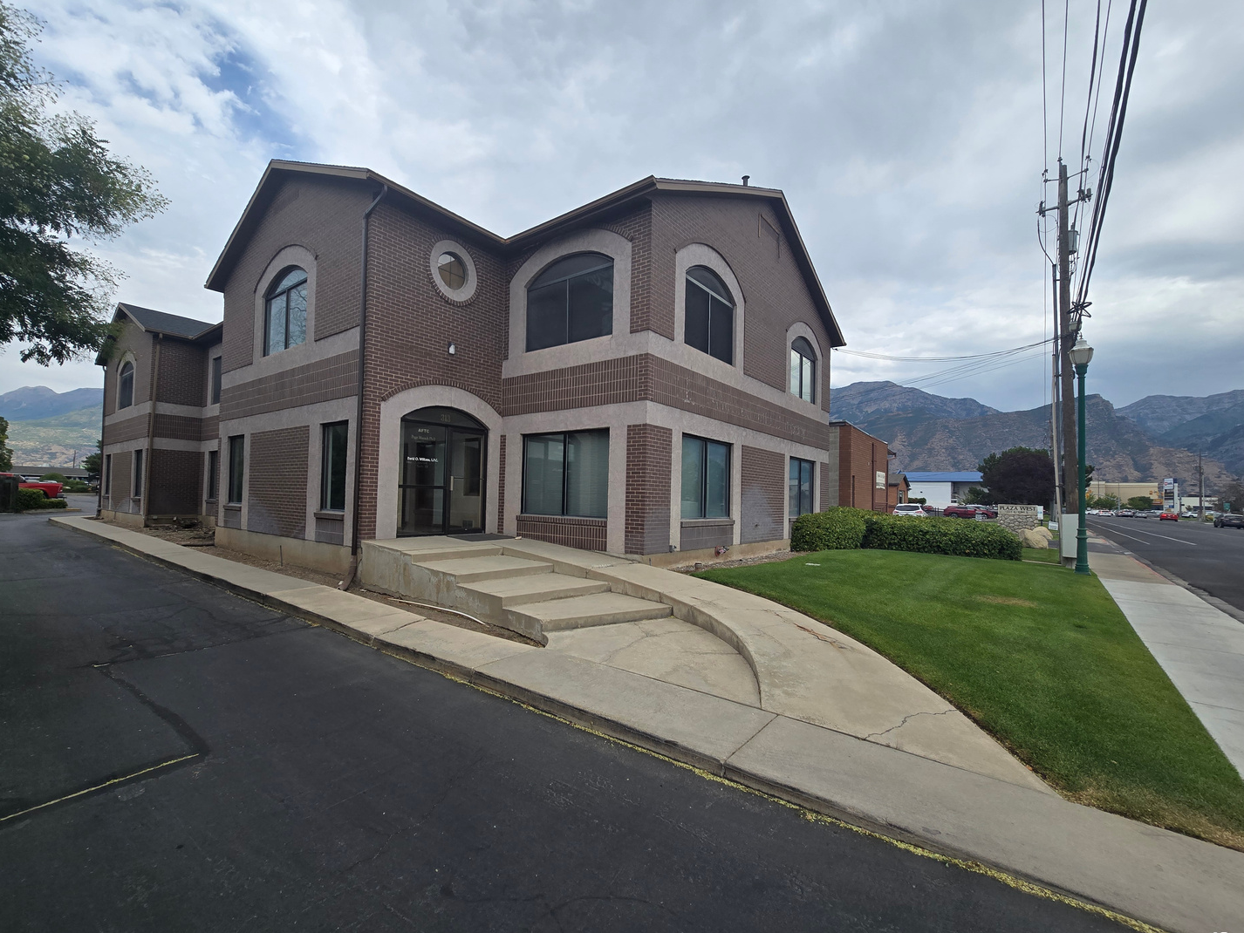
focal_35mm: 14
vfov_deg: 85.7
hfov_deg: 101.9
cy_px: 481
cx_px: 578
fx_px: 503
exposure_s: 1/1809
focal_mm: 2.2
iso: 50
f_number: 2.2
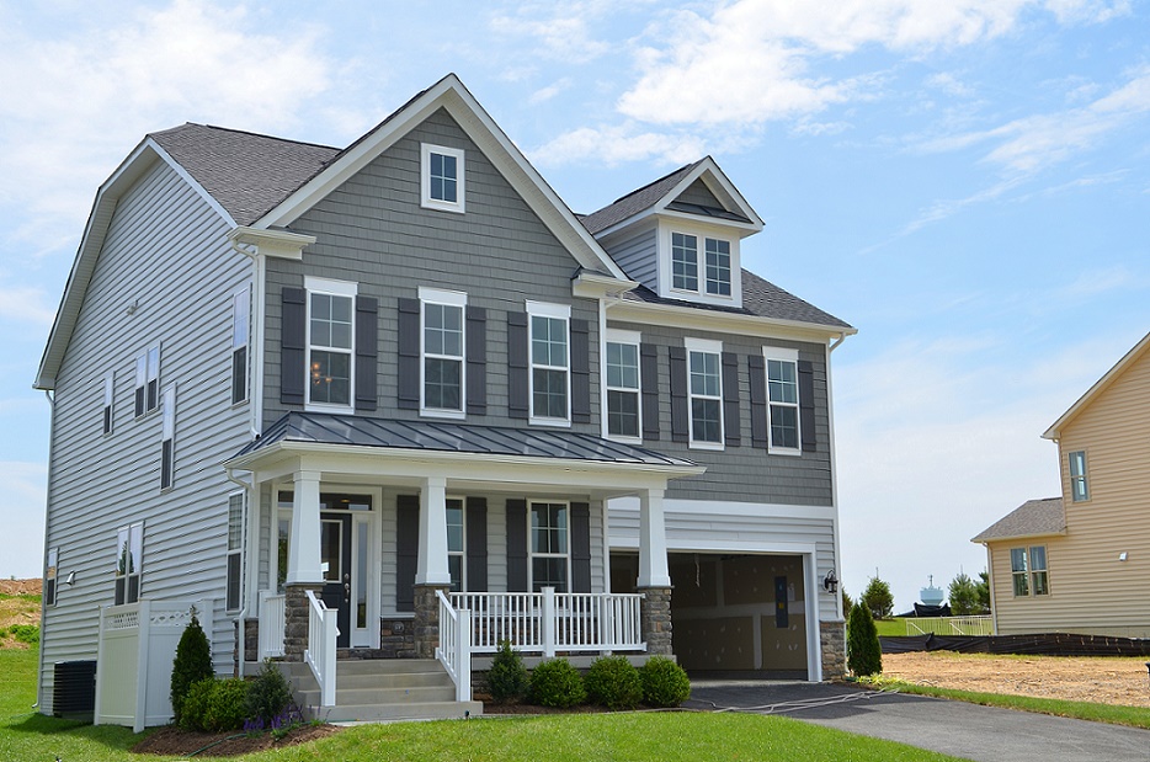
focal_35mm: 46
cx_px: 575
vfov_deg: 28.8
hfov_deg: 42.4
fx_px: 1483
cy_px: 381
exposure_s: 1/125
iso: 100
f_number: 13
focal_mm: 31
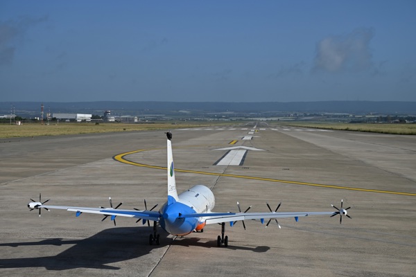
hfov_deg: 27.3
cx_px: 208
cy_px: 138
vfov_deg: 18.4
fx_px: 855
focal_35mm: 74
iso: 100
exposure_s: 1/640
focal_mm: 74
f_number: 9
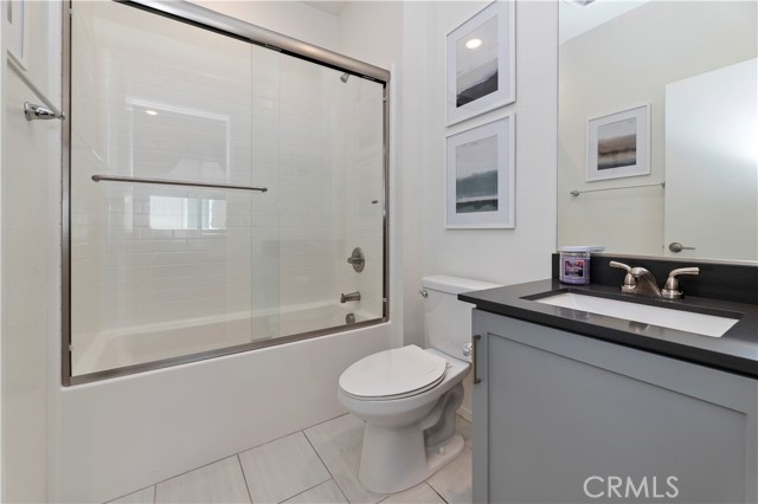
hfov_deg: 104.3
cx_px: 379
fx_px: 295
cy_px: 252
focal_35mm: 14
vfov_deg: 81.1
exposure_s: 1/15
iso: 500
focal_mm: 14
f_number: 10
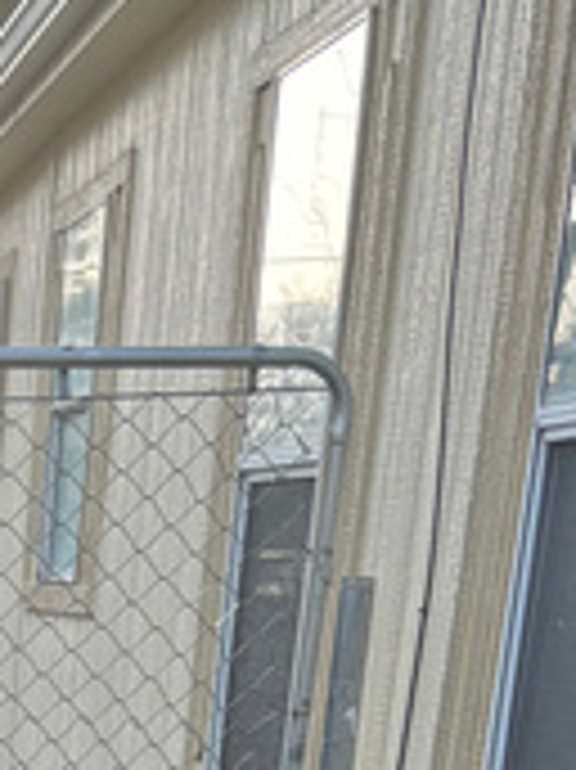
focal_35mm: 117
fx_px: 2599
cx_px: -540
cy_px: 1621
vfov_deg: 13.8
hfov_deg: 11.5
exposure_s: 1/271
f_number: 1.6
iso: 50
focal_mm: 5.96
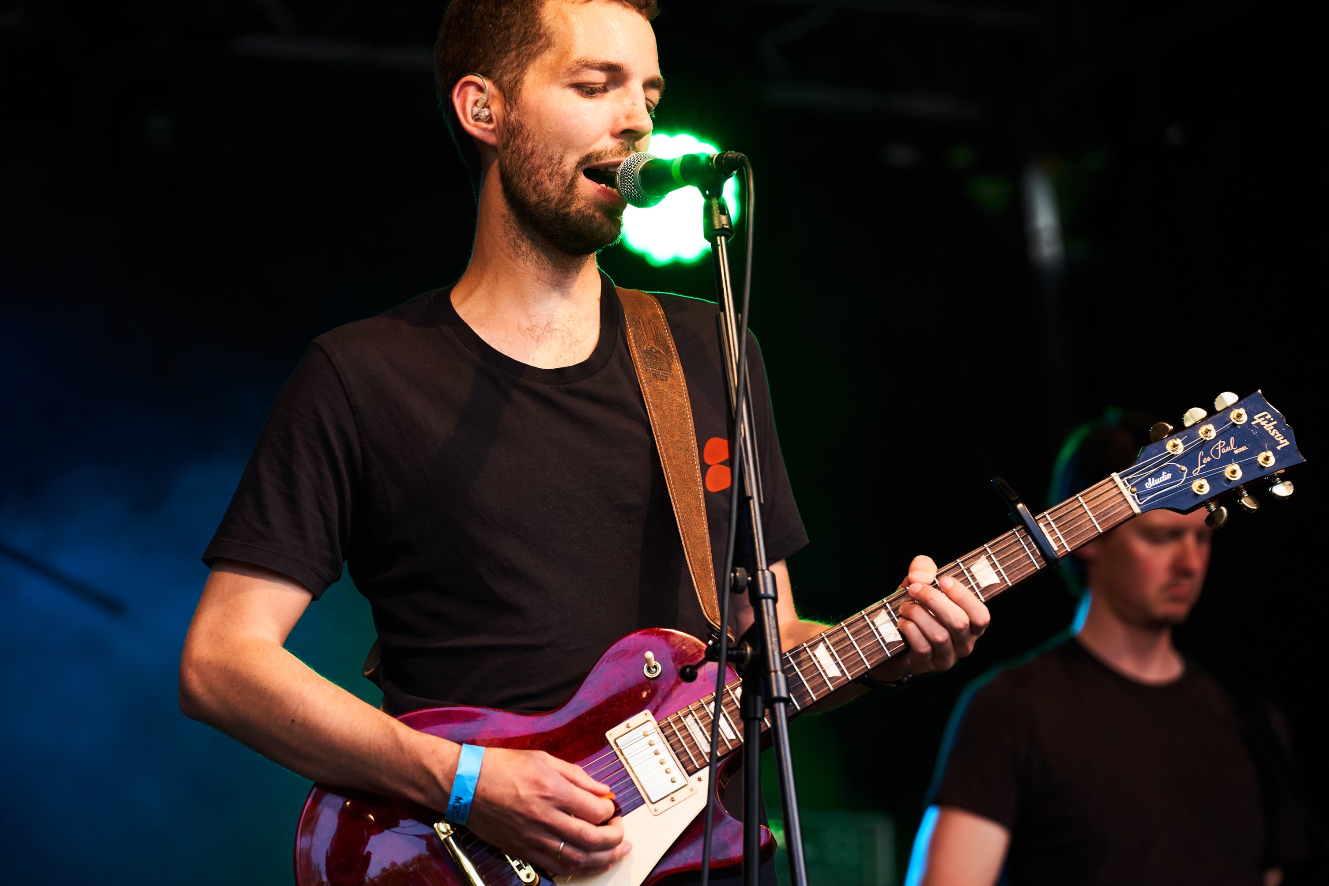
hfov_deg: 10.4
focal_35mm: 198
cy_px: 443
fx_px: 7308
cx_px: 664
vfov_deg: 6.9
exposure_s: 1/250
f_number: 4
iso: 640
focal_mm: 198
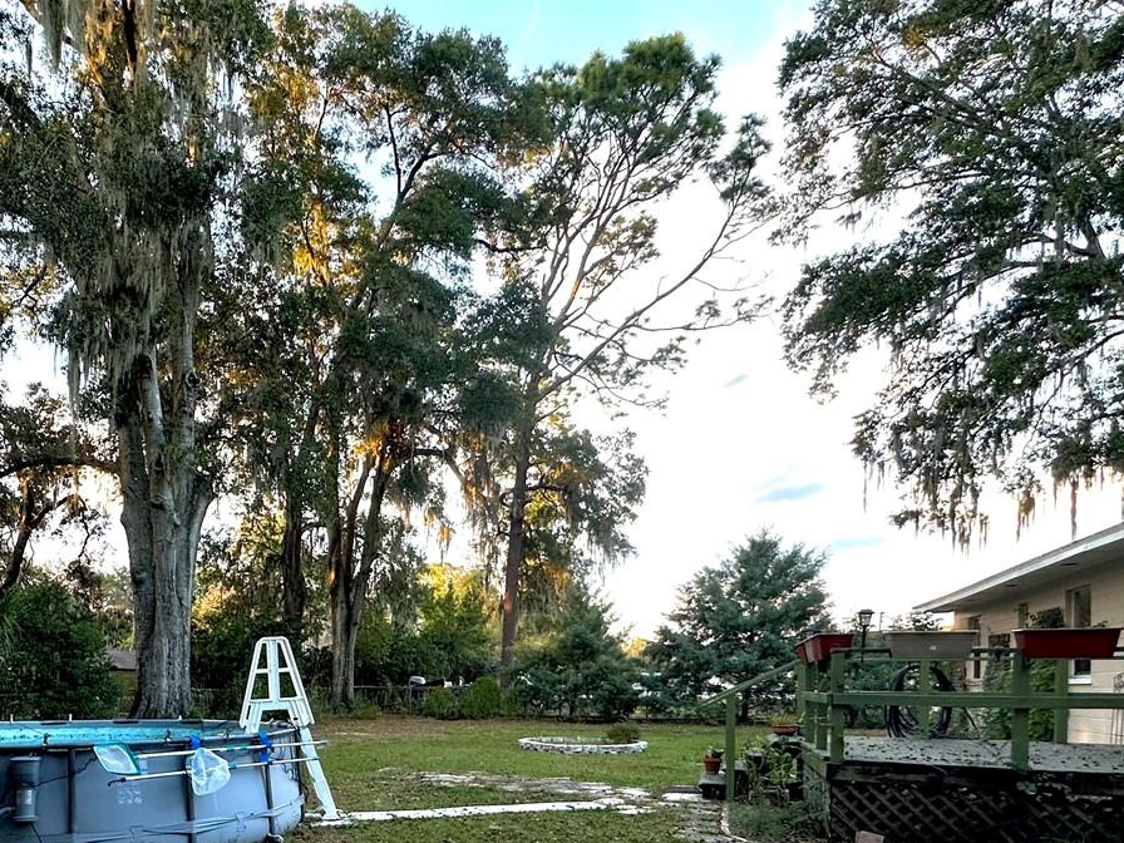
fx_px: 812
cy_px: 691
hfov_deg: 65.9
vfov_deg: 51.0
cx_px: 309
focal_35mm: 25
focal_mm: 2.22
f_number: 2.2
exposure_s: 1/153
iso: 40
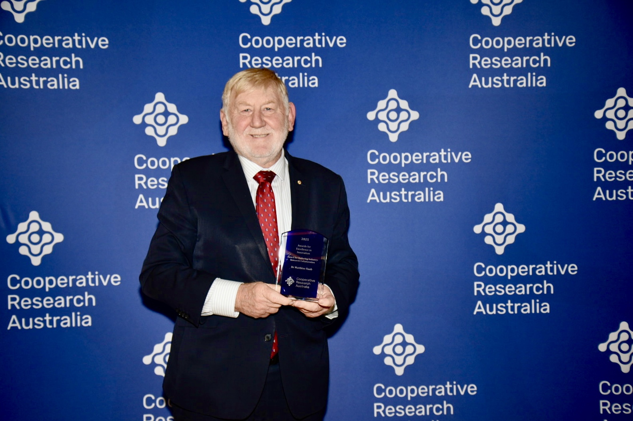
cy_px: 210
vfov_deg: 35.0
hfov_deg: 50.7
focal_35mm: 38
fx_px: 668
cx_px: 316
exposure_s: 1/500
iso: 1000
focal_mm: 38
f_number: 4.2
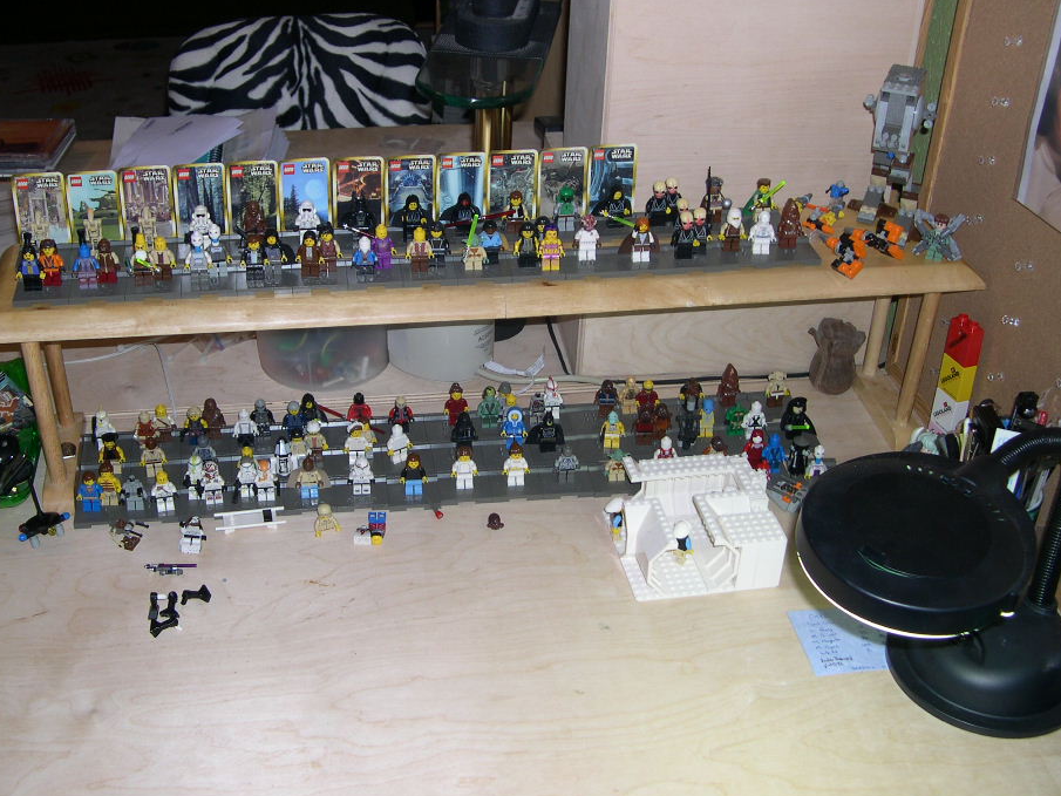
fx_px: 1318
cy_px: 353
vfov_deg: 33.6
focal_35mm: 43
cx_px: 478
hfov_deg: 43.8
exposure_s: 1/60
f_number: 2.8
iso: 100
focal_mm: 8
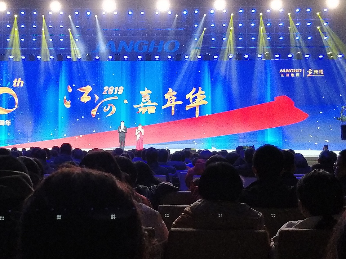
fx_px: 320
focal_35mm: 32
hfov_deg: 55.8
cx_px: 119
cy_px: 105
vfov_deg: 44.0
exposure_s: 1/50
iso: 320
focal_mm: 4.1
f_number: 1.7
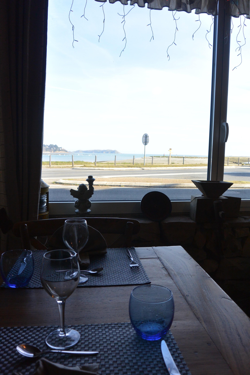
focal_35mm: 27
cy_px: 188
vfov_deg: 67.4
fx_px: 281
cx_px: 125
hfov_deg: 47.9
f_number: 3.5
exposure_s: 1/400
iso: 160
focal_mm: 10
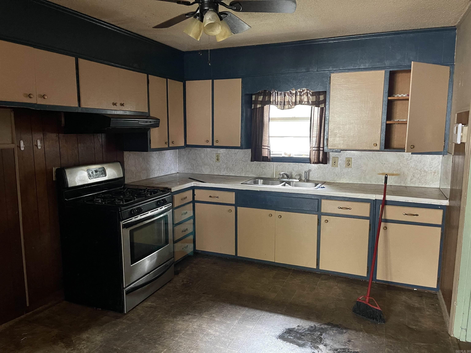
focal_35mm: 26
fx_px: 354
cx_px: 236
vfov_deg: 53.1
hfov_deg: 67.3
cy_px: 176
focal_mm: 5.1
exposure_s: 1/30
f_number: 1.6
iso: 640
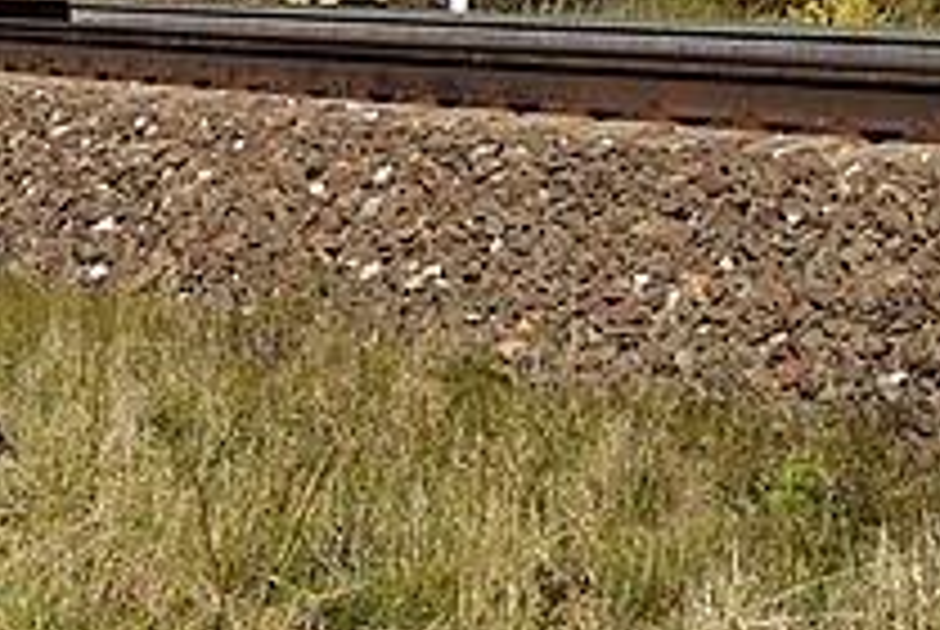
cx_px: 567
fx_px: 3451
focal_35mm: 132
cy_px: -470
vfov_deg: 9.9
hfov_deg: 15.5
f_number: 5.6
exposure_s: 1/1000
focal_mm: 18
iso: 100
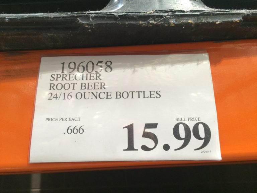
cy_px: 96
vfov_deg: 48.2
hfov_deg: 61.7
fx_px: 215
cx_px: 128
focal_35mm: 29
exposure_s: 1/33
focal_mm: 4.15
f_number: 2.2
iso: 160
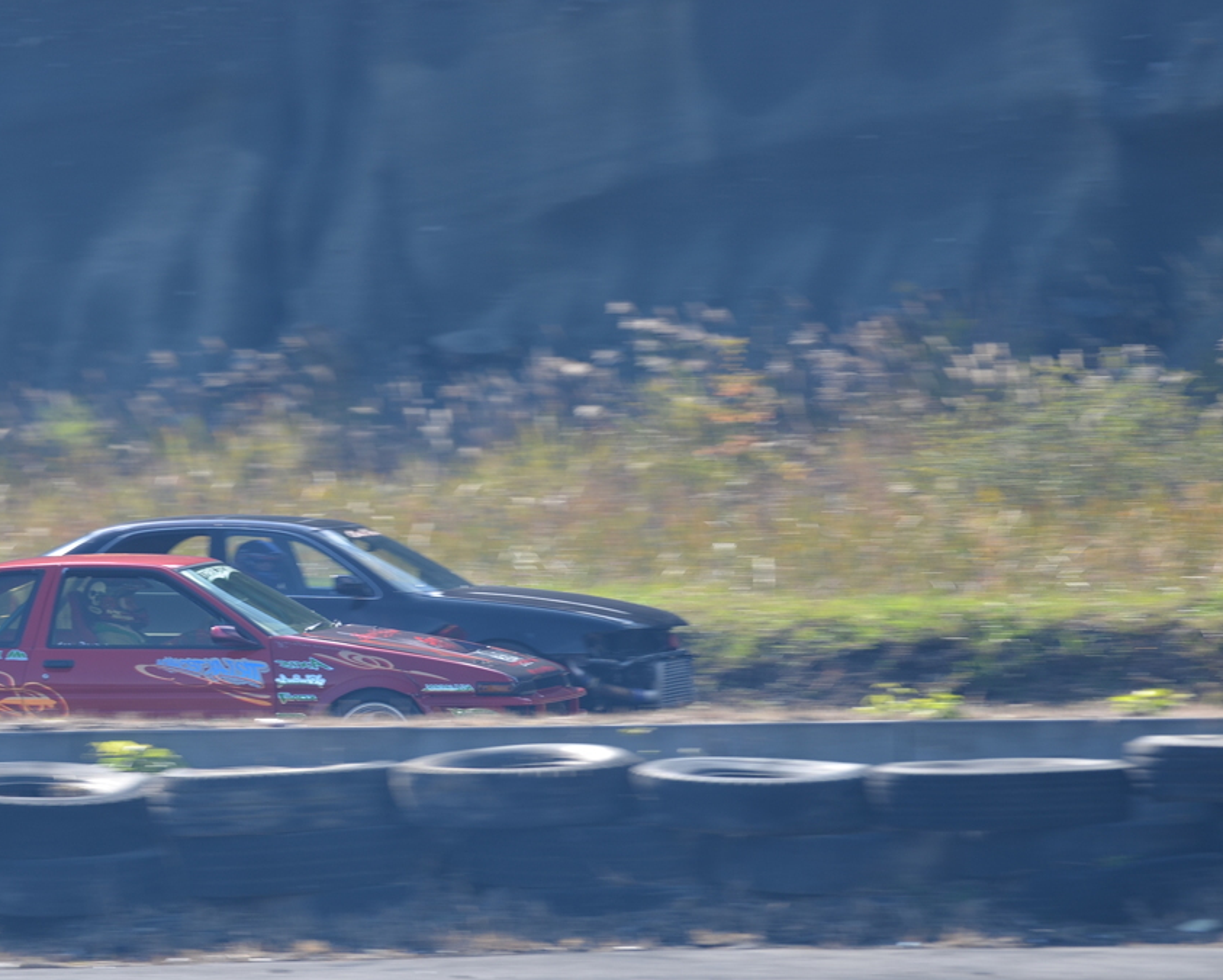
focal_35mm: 299
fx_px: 10811
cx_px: 538
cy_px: 491
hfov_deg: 6.5
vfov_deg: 5.2
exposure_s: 1/200
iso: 100
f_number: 8
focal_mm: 175
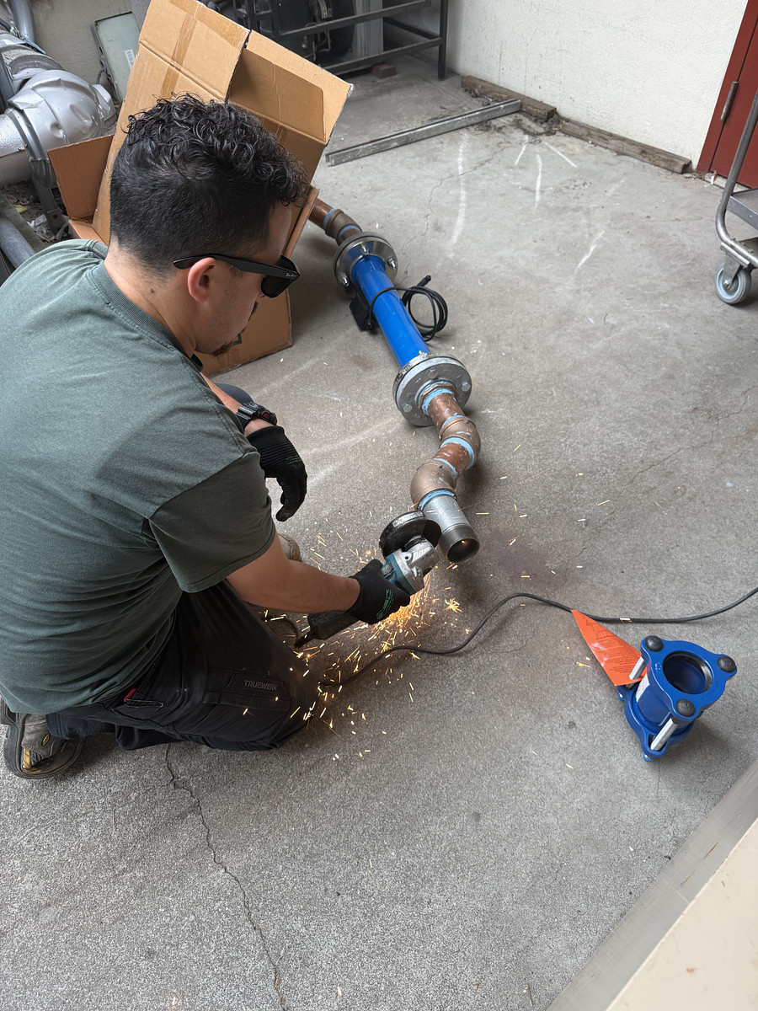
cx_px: 379
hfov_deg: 56.8
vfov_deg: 71.6
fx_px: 701
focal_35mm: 24
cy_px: 506
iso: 80
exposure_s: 1/121
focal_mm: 6.76
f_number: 1.78
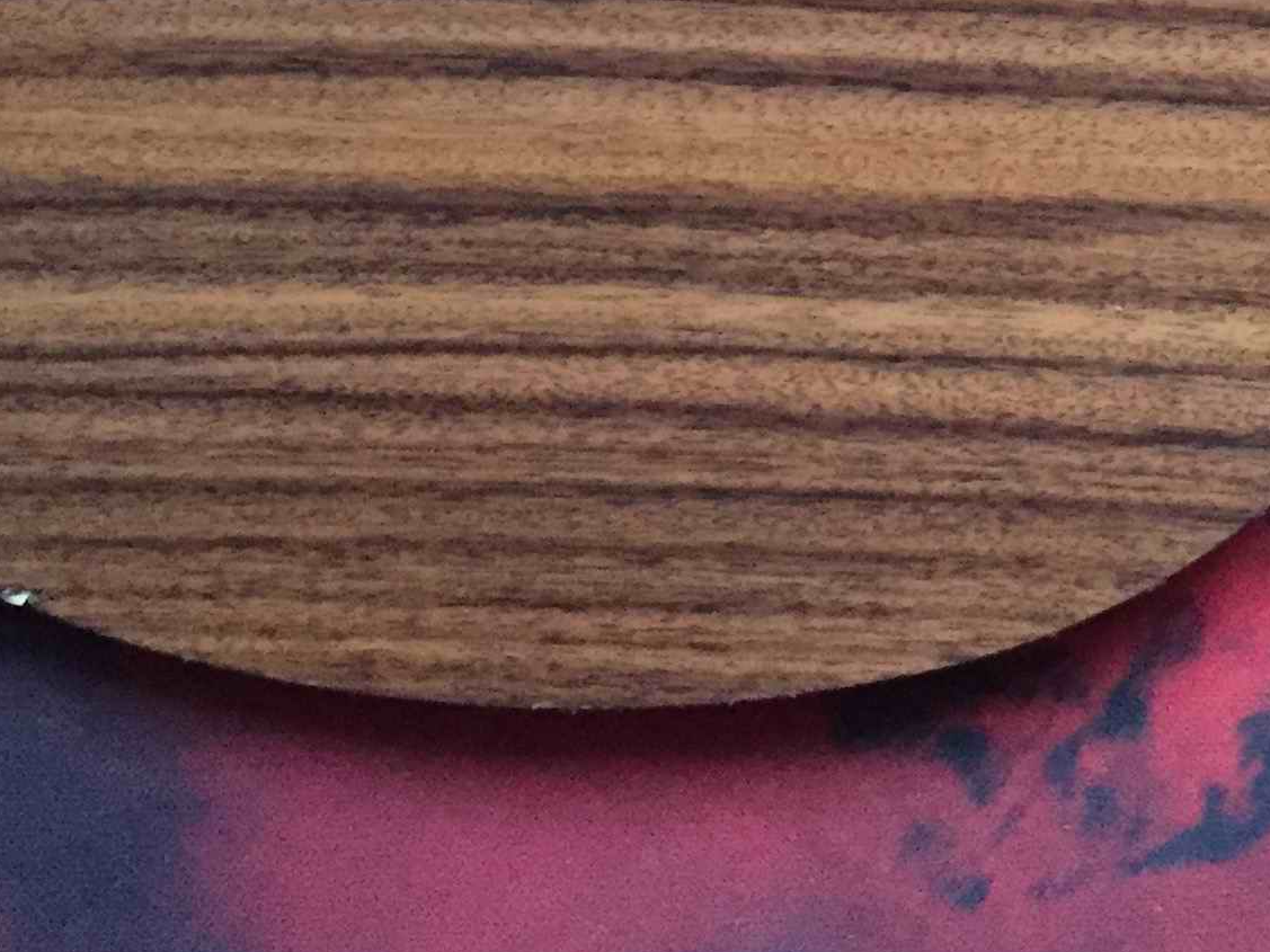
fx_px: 3081
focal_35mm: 84
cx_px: 1111
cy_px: -357
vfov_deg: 16.4
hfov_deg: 22.8
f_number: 2.2
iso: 400
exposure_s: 1/15
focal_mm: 4.15
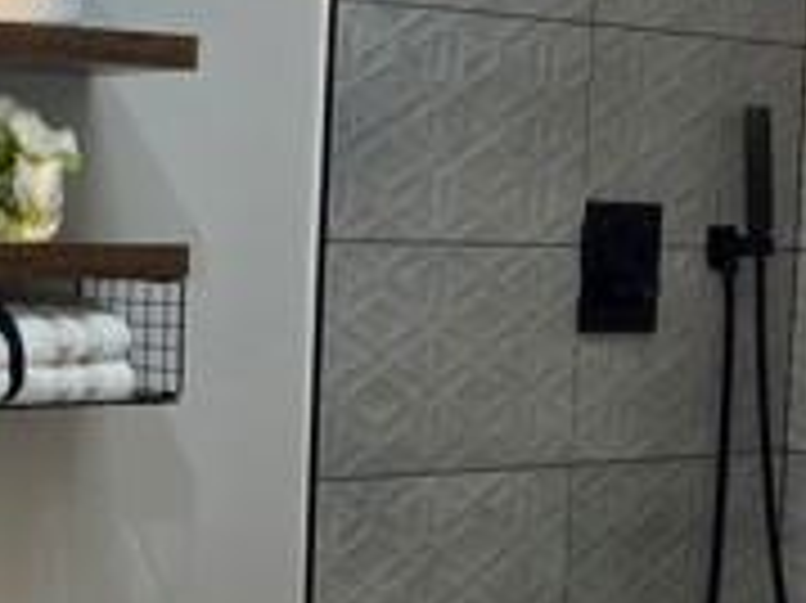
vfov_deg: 15.9
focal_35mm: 93
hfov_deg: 19.0
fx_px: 2164
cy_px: 297
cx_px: -329
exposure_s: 1/118
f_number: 1.5
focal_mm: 5.7
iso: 50
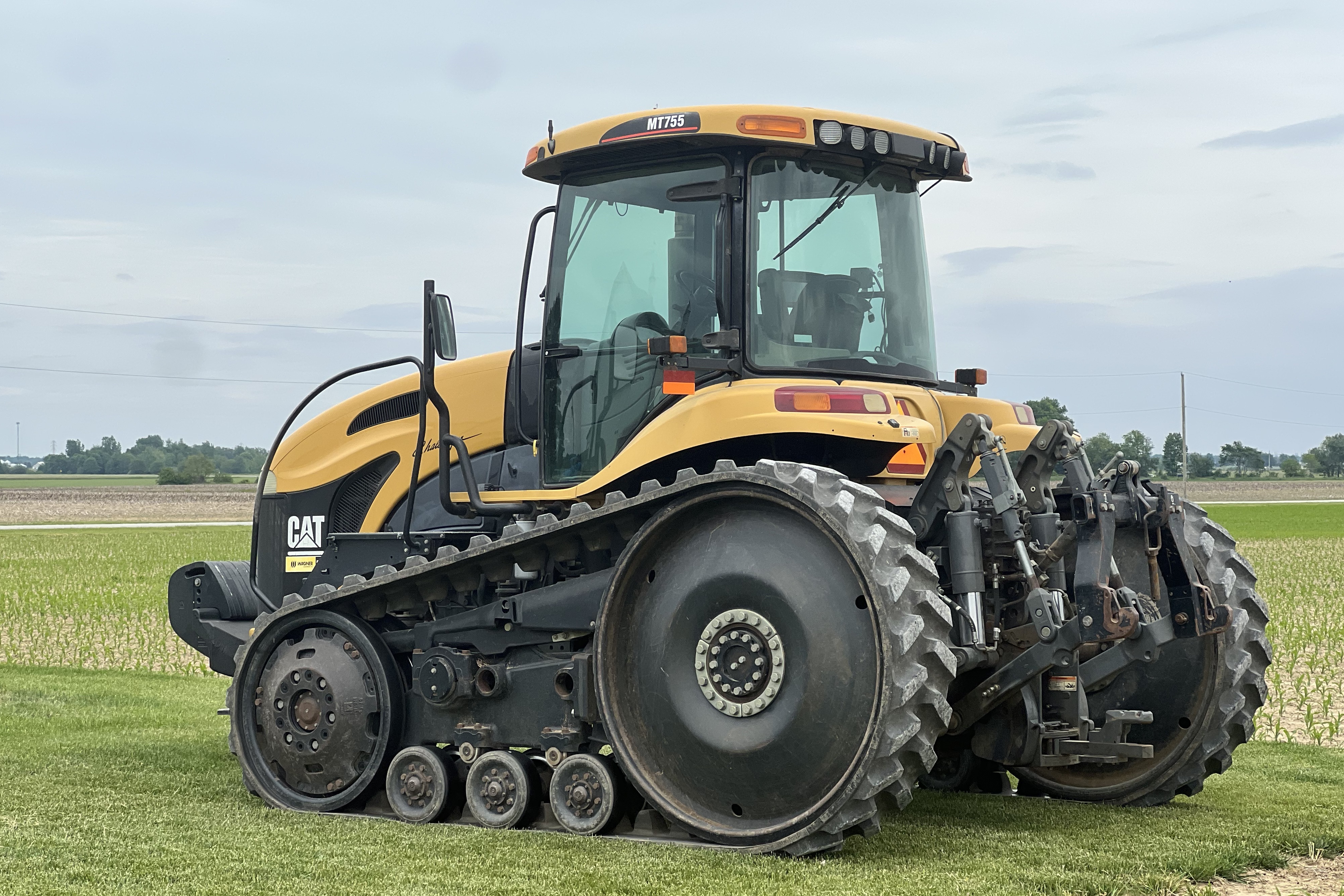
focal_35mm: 81
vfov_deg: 16.9
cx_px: 668
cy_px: 431
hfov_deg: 25.1
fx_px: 3024
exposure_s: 1/861
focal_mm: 9
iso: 32
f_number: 2.8
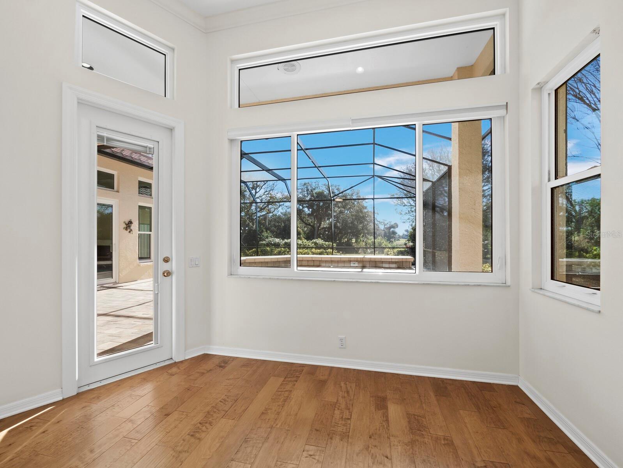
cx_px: 312
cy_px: 234
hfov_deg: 102.0
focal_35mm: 14
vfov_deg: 85.7
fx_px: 252
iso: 320
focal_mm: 7
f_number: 13
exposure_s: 1/10
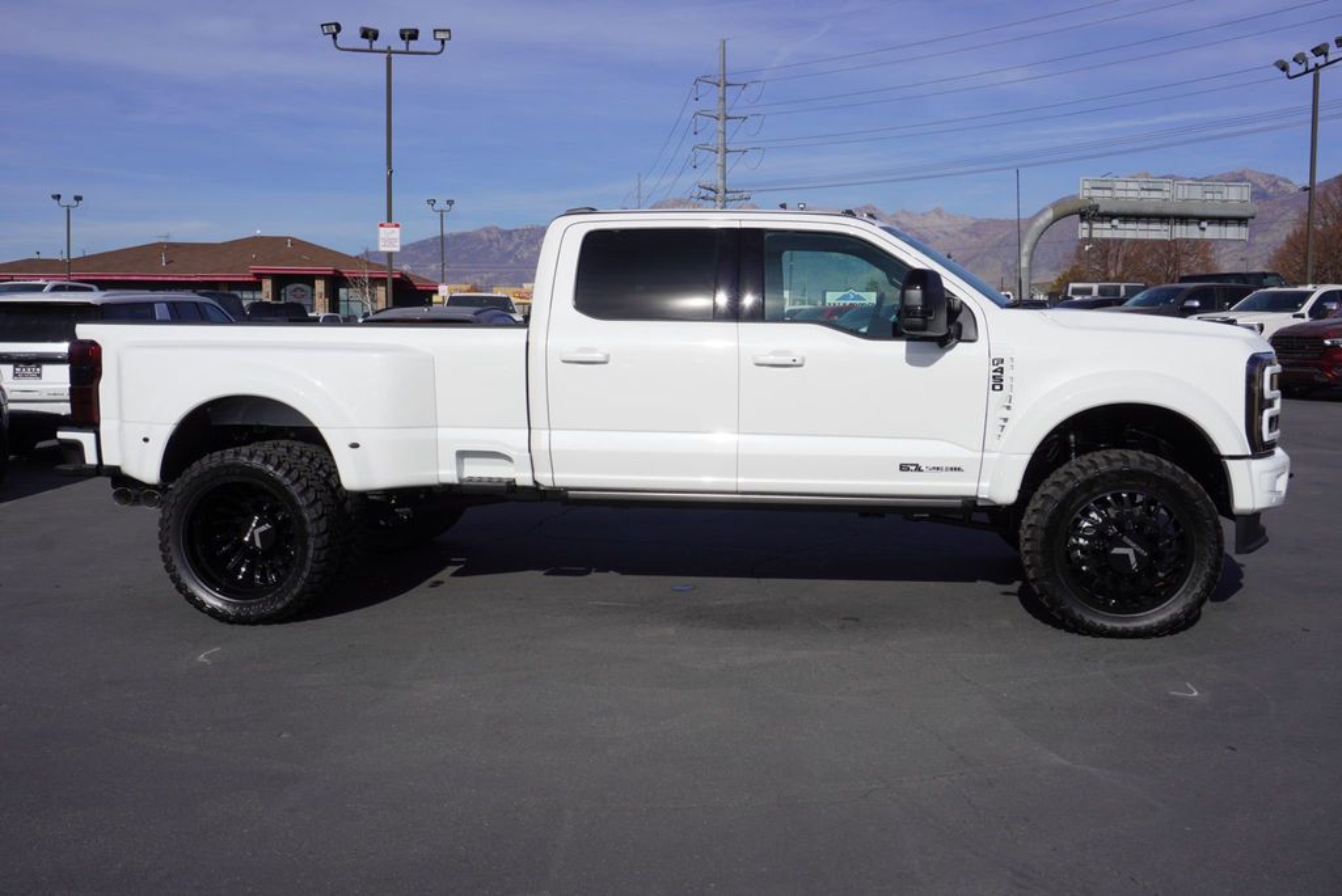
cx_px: 671
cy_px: 448
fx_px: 1231
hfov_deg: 57.2
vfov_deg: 40.0
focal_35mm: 33
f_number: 10
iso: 100
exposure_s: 1/400
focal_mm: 22
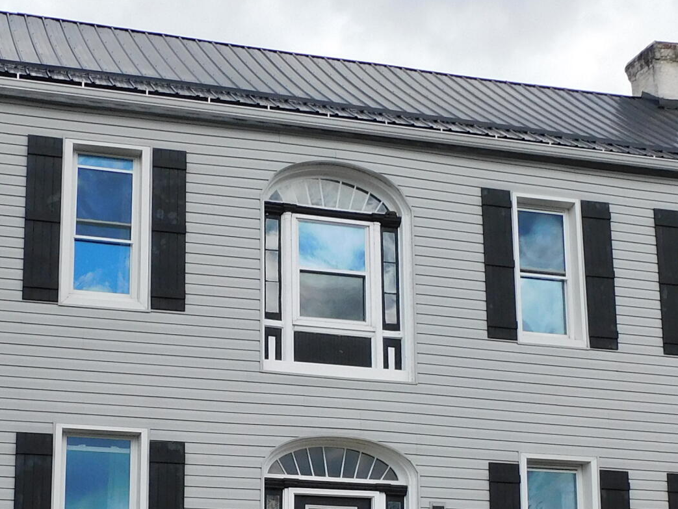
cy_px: 442
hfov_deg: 28.1
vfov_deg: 20.9
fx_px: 1352
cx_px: 256
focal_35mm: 69
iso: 125
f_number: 3.3
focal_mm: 4.3
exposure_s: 1/1000
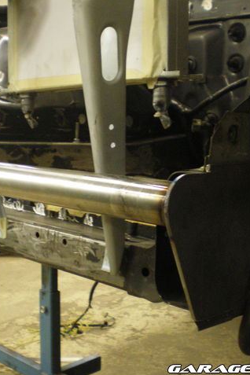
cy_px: 188
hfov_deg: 25.1
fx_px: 552
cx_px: 51
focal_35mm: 53
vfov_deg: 37.5
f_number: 3.1
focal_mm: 6.3
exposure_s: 1/30
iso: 400
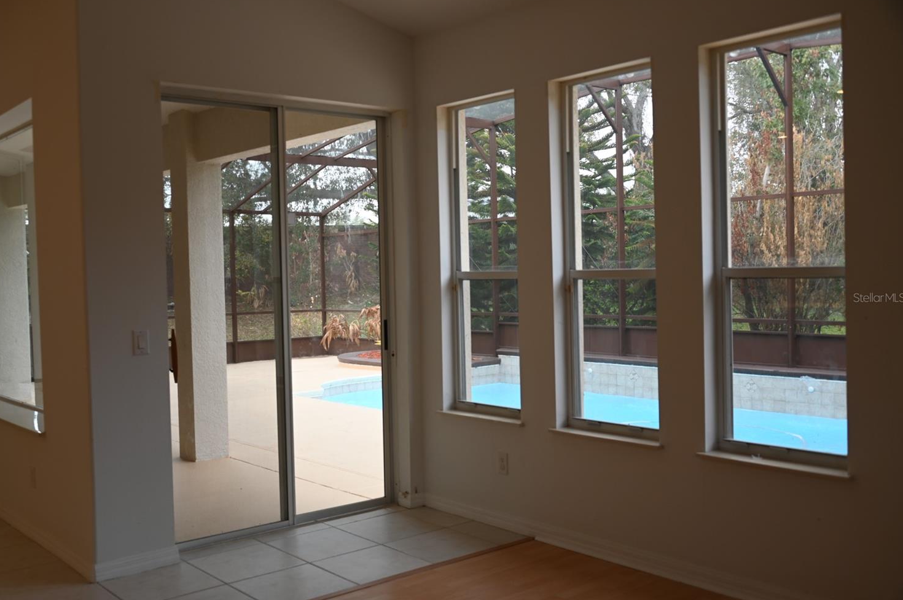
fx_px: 927
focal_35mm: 37
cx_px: 416
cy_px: 298
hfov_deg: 51.9
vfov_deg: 35.9
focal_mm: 34
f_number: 3.8
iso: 125
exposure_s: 1/40
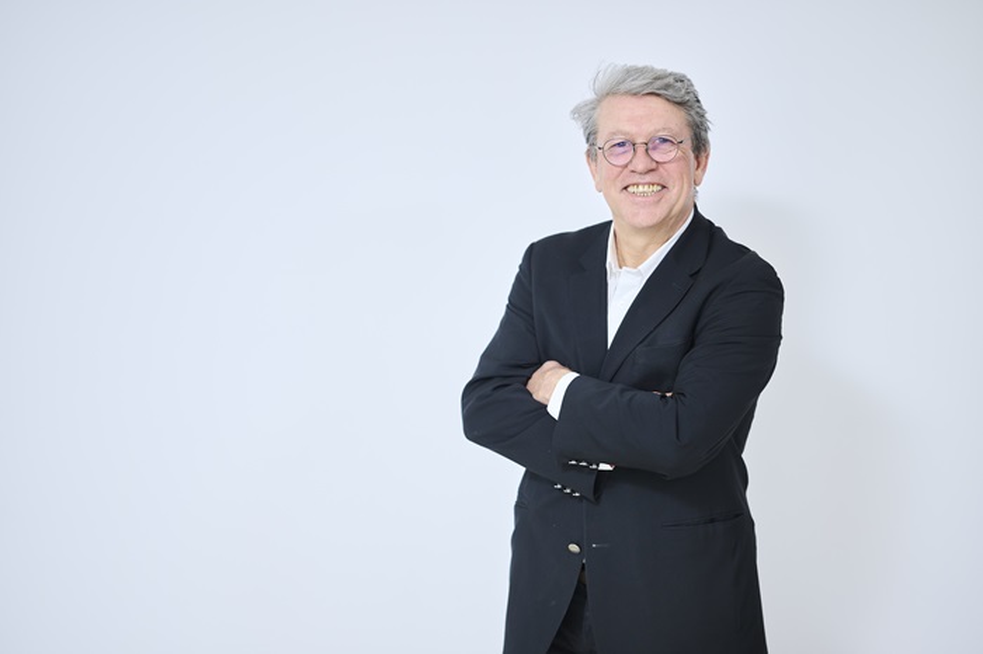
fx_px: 2320
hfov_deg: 23.9
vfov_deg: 16.1
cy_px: 327
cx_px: 492
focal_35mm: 85
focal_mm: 85
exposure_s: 1/160
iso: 200
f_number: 1.8
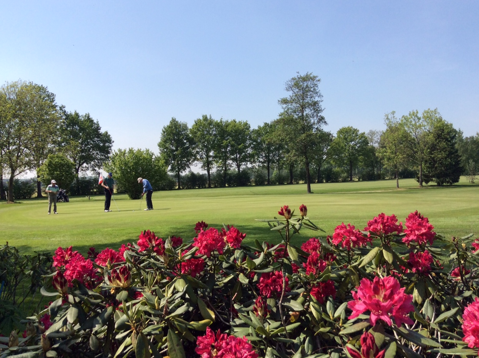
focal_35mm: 34
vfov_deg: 41.7
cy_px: 177
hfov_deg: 54.0
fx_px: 470
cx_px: 234
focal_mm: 3.3
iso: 32
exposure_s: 1/1167
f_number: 2.4
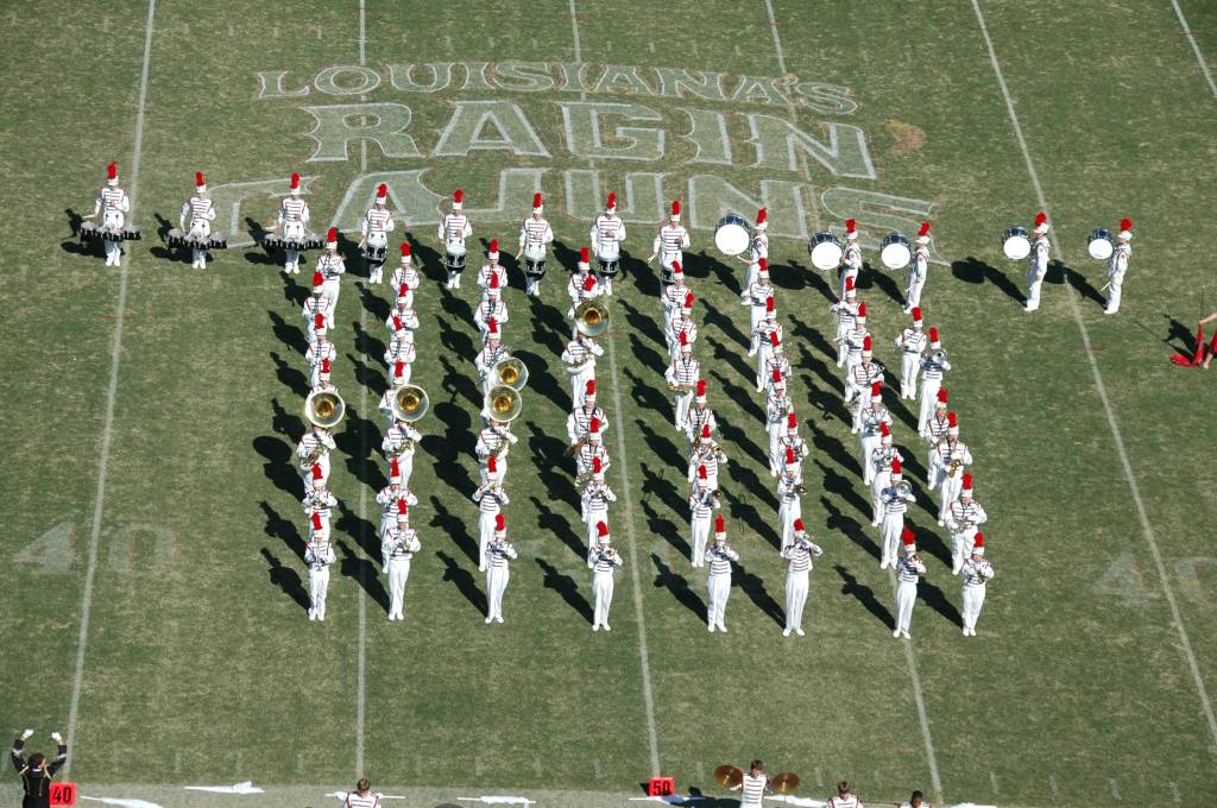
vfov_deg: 10.1
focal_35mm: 135
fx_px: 4558
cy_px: 404
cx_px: 608
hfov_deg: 15.2
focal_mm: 90
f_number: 7.1
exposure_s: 1/800
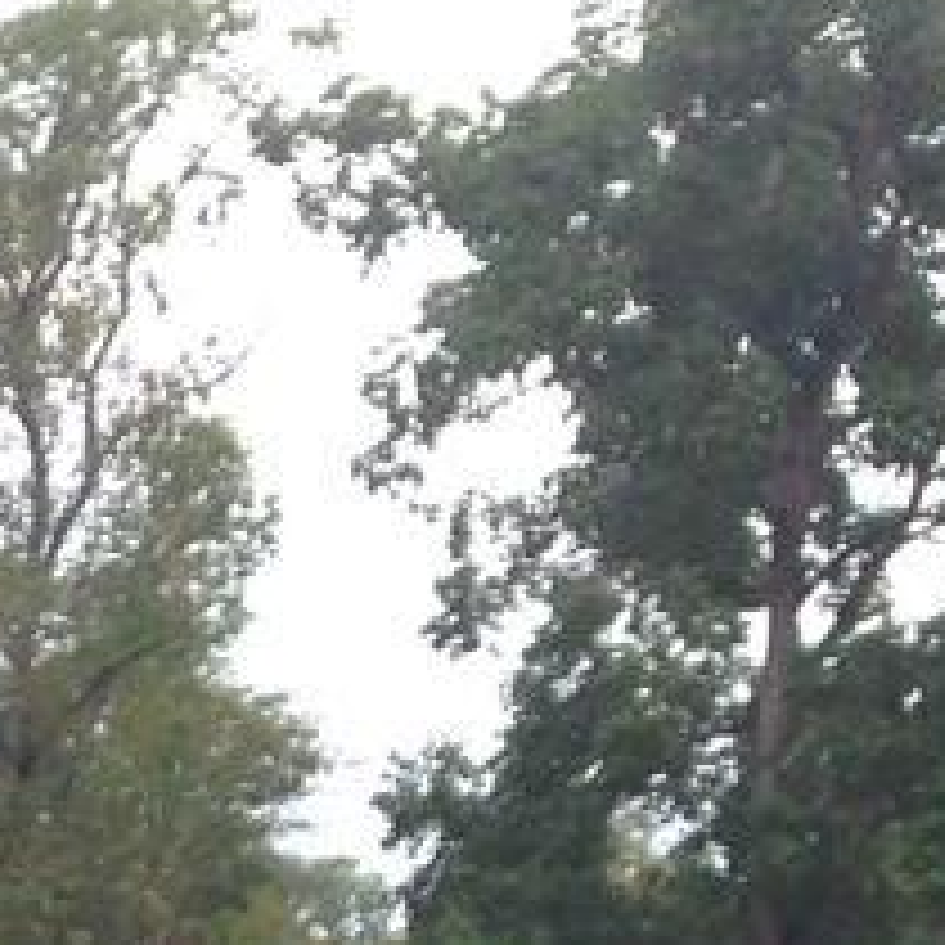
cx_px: -1372
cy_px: 2178
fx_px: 7011
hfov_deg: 7.2
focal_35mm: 227
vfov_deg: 7.3
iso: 50
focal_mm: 4.12
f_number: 2.4
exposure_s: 1/553
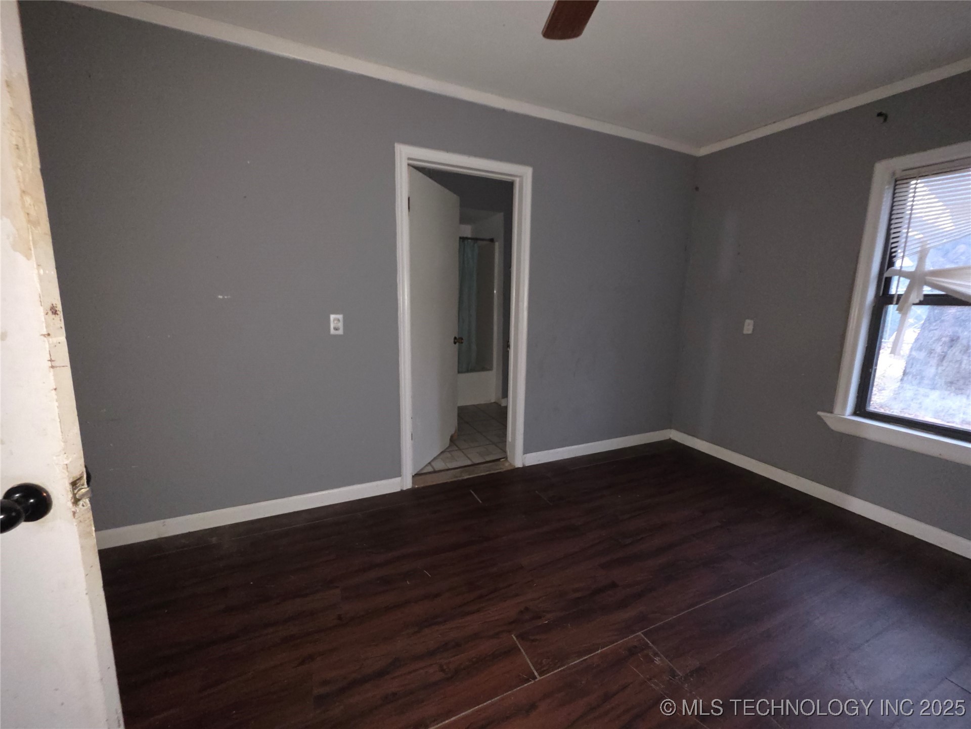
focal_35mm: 13
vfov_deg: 89.9
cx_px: 486
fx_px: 365
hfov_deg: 106.2
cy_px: 364
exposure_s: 1/23.4
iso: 400
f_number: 1.9
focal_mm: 2.2
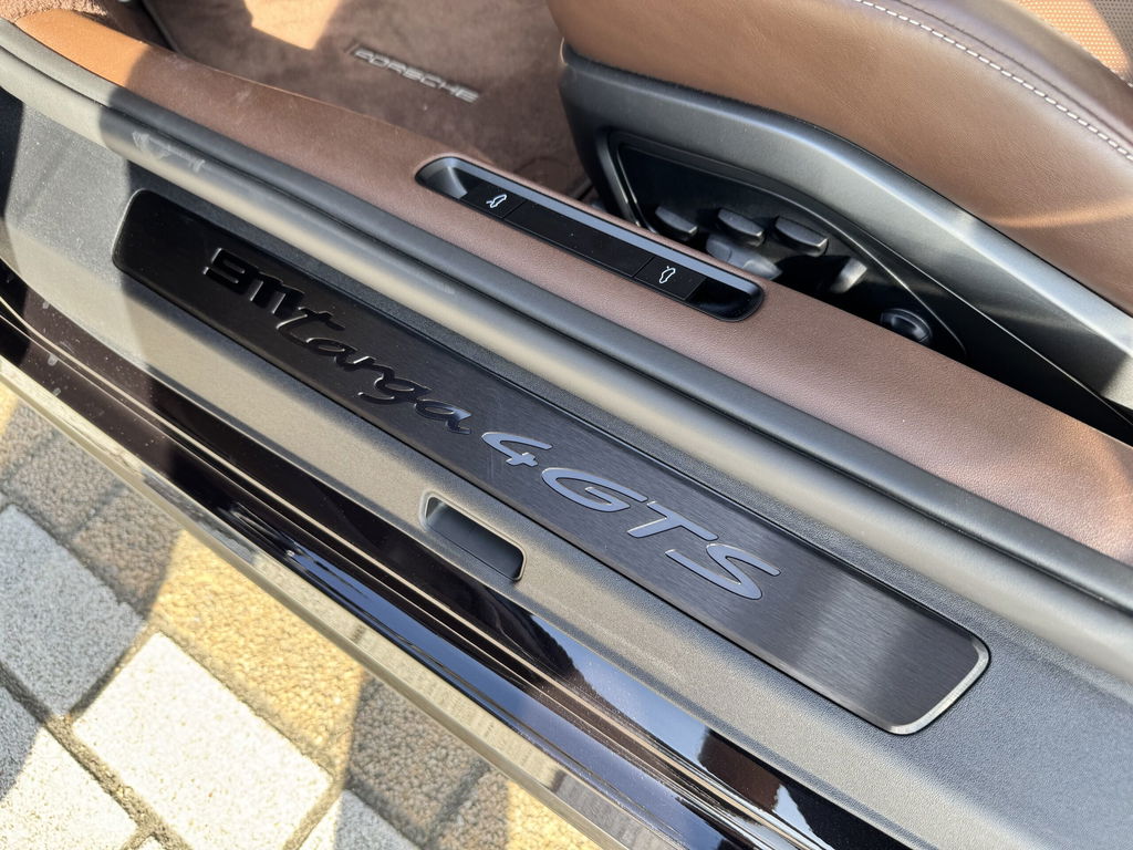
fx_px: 786
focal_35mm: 24
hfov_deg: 71.6
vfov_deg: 56.8
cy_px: 425
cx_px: 566
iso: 80
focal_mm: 6.76
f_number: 1.78
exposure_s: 1/167
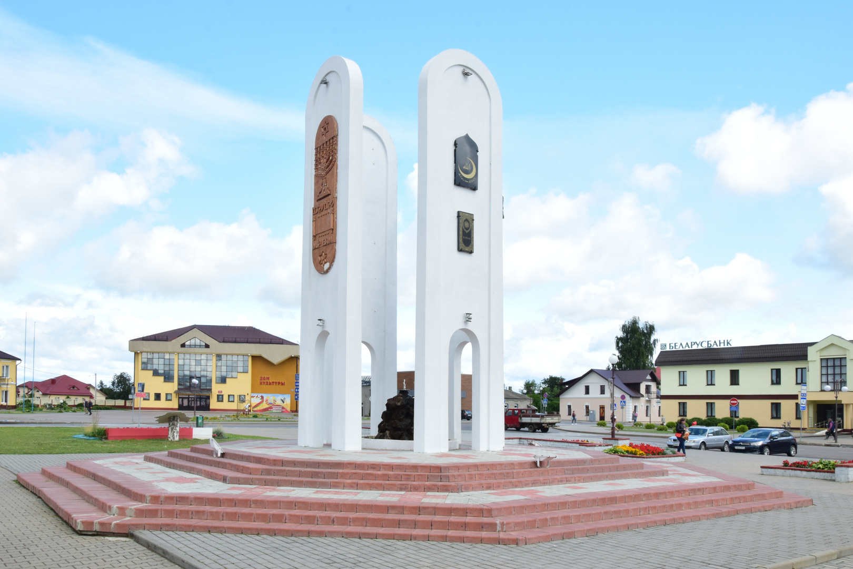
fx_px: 640
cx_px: 426
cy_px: 284
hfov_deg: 67.4
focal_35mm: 27
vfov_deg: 47.9
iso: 640
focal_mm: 18
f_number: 22
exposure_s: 1/60
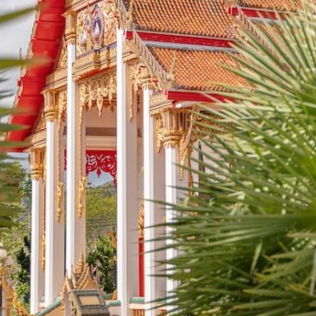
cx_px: 243
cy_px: 25
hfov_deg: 15.2
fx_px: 1177
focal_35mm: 114
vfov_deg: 15.1
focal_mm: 45
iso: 100
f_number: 2.8
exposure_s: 1/2500
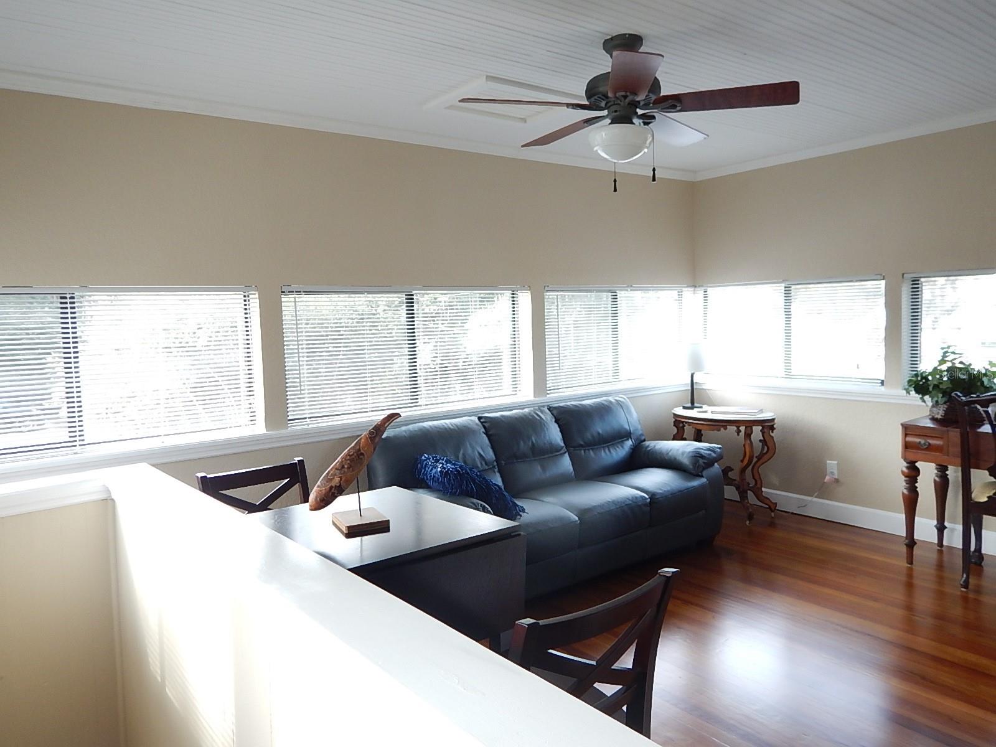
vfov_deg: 56.8
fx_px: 691
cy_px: 374
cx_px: 498
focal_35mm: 24
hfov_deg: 71.6
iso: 140
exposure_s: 1/30
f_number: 2.8
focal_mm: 4.3
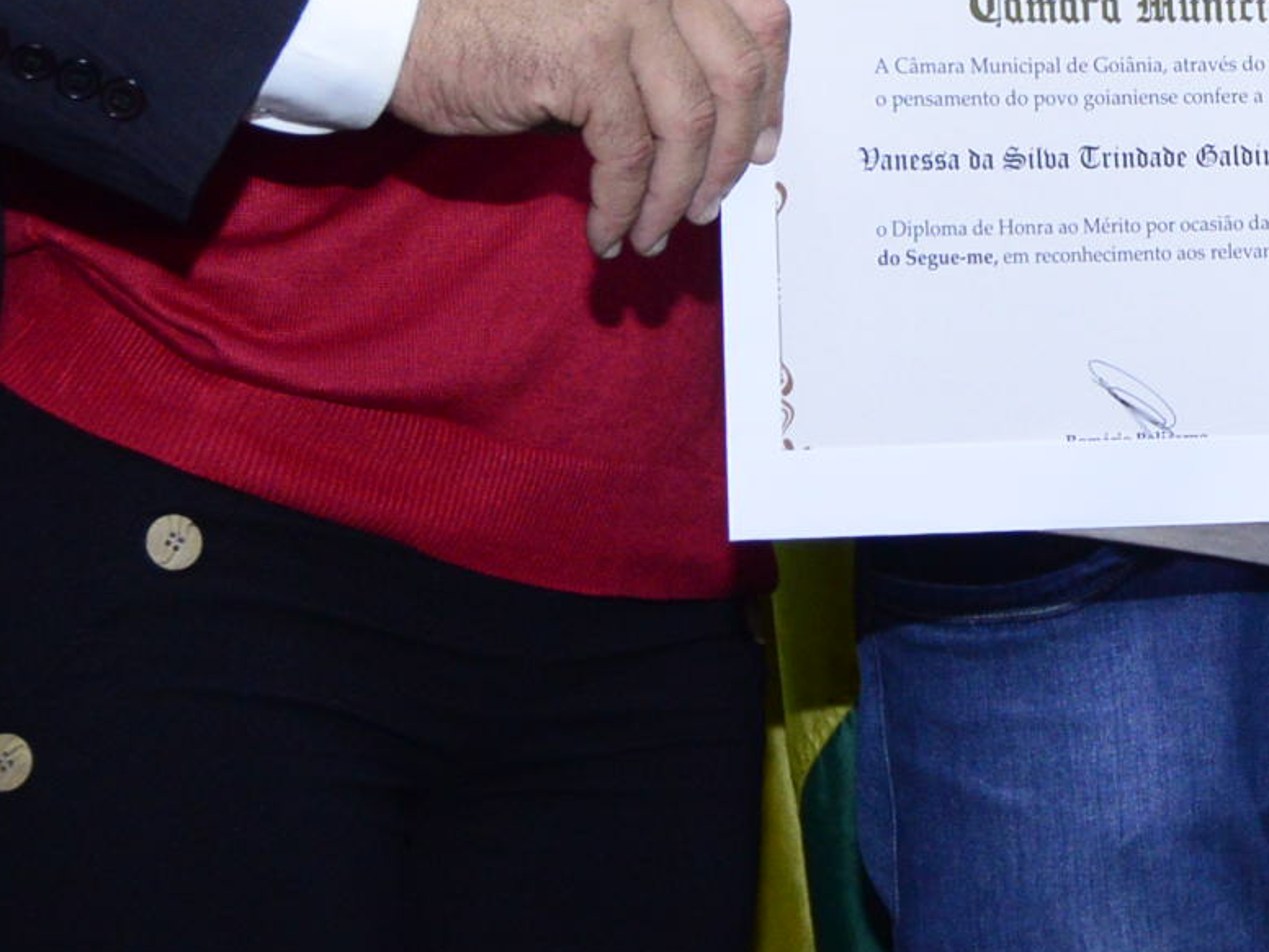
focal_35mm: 179
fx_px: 6562
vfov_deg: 8.2
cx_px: 1241
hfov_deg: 11.0
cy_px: -252
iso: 2500
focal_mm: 48
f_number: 6.3
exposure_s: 1/125
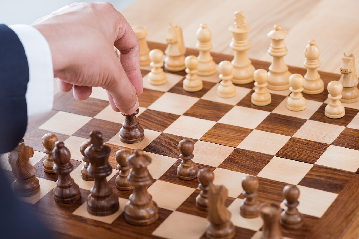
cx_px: 180
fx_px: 1057
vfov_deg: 12.9
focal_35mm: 106
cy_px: 119
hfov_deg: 19.3
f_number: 8
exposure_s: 1/200
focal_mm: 105
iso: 400
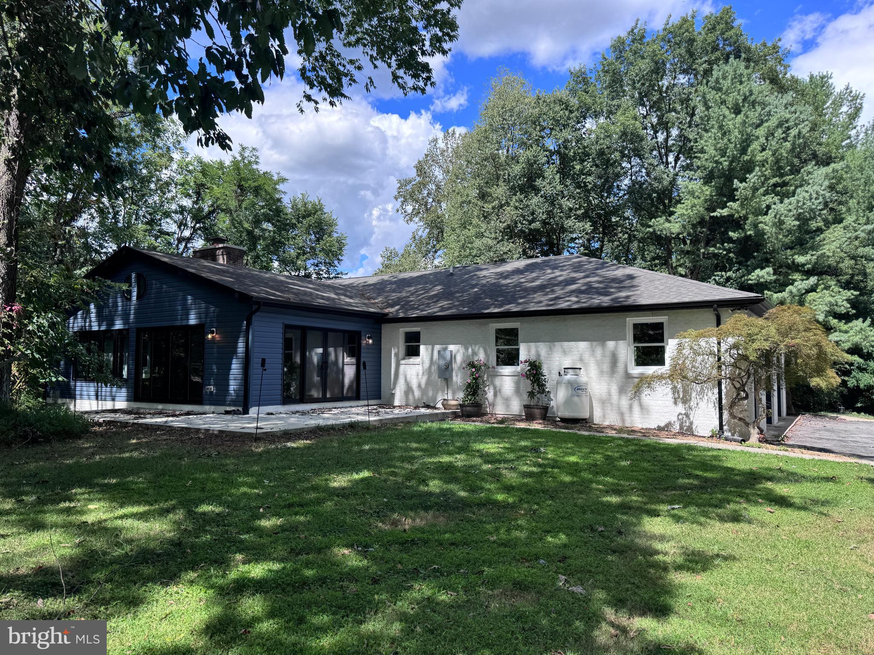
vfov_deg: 56.8
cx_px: 437
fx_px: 606
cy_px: 328
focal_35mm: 24
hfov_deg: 71.6
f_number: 1.78
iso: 80
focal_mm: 6.76
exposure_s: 1/1818
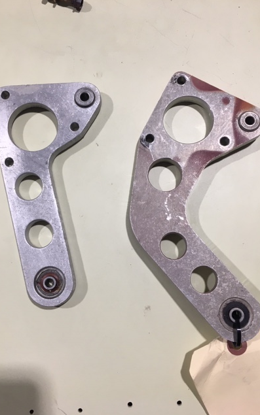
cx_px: 127
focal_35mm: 31
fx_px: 351
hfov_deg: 40.6
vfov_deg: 61.2
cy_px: 207
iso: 32
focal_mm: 4.15
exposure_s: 1/40
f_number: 2.2
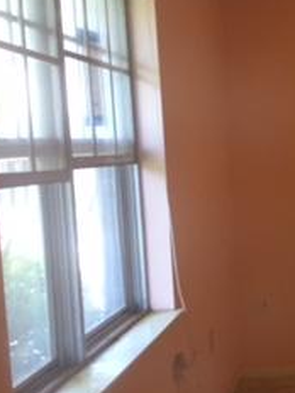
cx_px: 519
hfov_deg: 15.9
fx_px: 909
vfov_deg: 24.2
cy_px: 280
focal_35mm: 80
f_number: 2.2
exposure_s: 1/30
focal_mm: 4.15
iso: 125
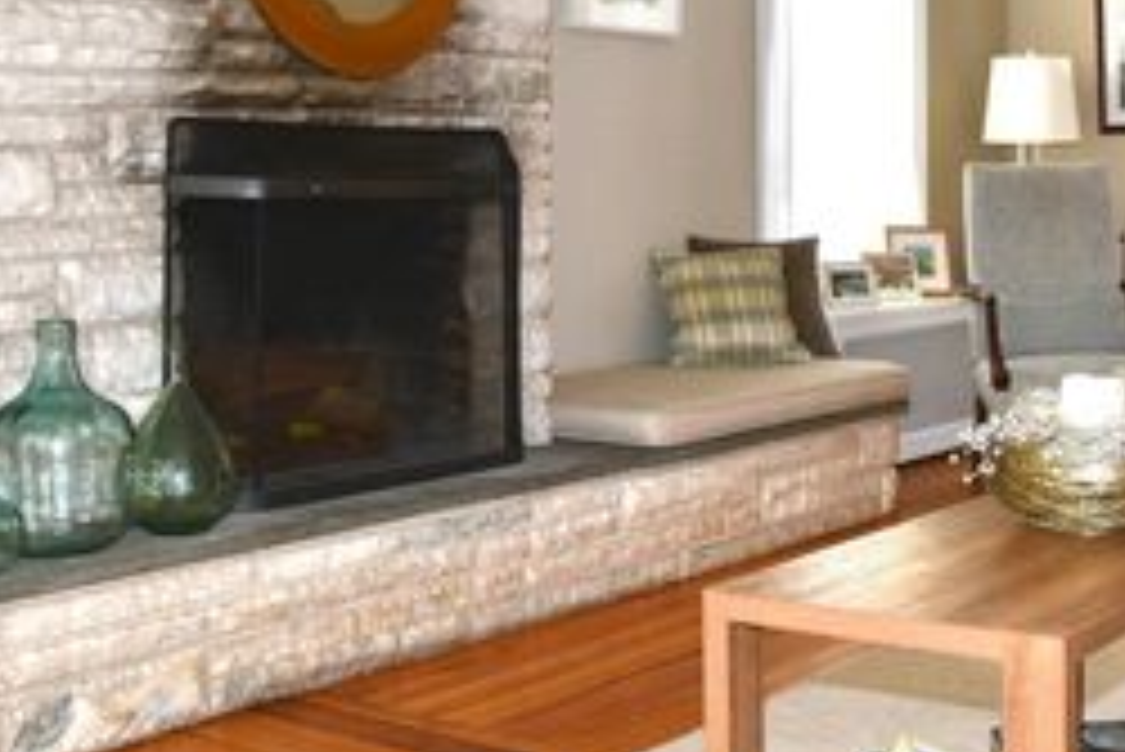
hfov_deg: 38.0
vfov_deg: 26.2
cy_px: 200
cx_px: 819
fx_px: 1595
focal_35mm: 51
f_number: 5.6
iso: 400
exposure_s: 1/60
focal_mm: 17
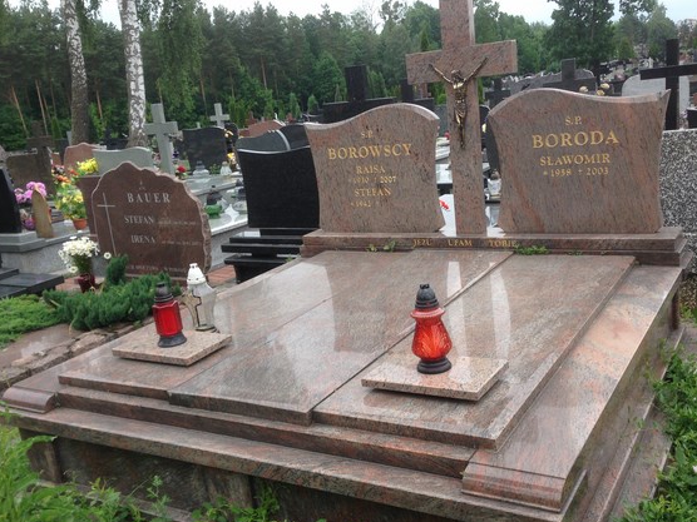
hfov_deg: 48.9
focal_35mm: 38
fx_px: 765
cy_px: 278
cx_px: 372
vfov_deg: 37.7
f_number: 2.4
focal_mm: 4.12
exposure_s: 1/531
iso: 50
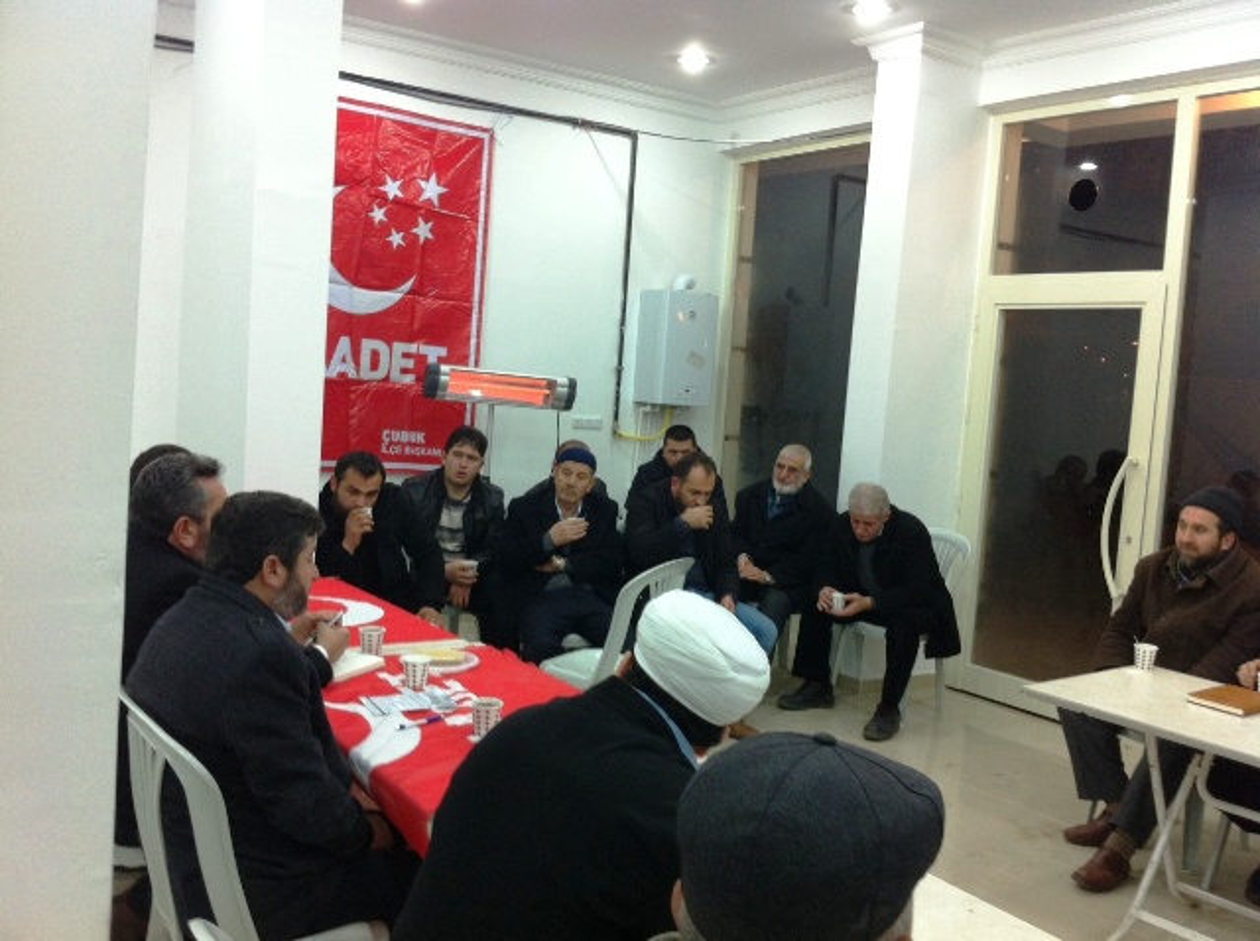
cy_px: 470
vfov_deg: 40.6
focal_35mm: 35
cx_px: 630
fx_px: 1272
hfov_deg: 52.7
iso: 125
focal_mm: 3.85
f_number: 2.8
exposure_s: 1/15
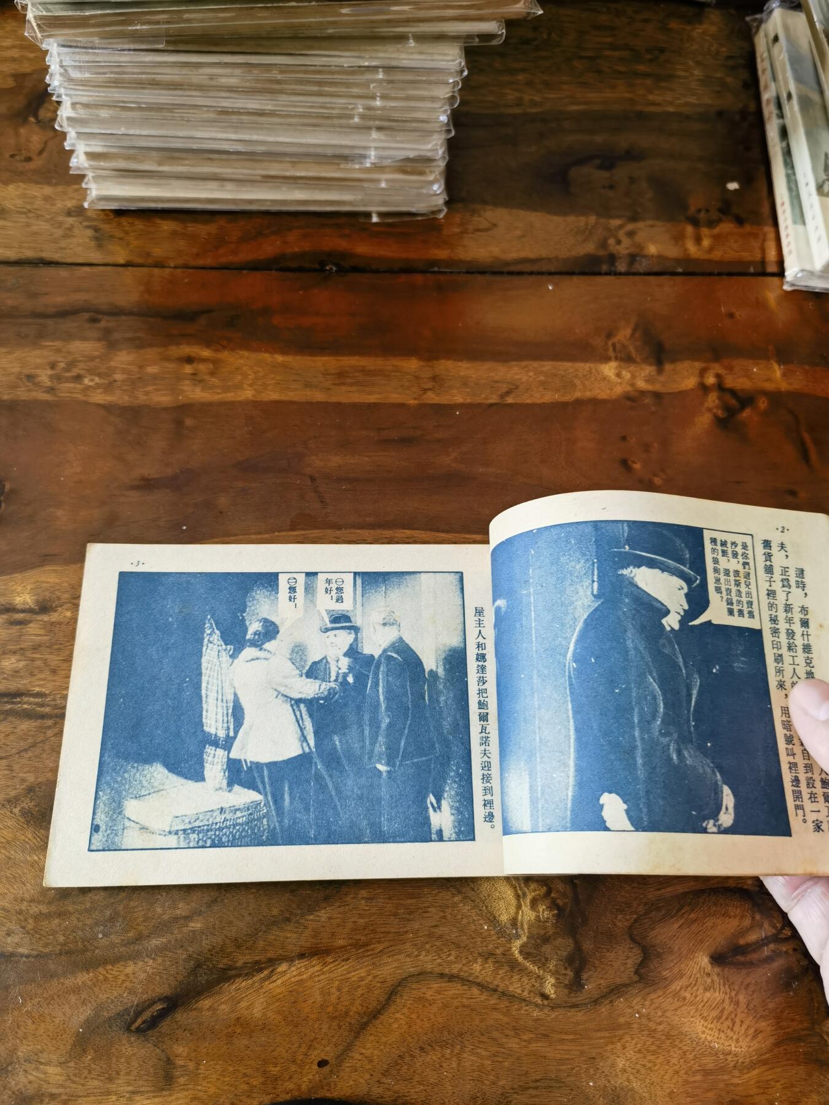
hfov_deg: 51.4
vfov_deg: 65.3
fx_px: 862
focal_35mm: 27
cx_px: 414
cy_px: 552
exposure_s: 1/60
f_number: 1.9
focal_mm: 6.67
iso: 200
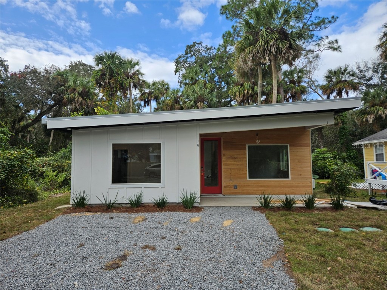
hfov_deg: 73.9
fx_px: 257
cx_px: 194
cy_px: 145
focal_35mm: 23
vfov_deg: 58.9
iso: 25
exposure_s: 1/984
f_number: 1.8
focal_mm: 5.4
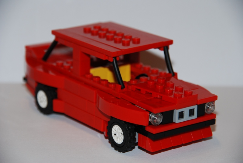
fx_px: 1176
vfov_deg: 7.9
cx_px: 122
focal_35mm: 174
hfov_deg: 11.8
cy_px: 82
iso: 200
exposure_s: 1/60
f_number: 6
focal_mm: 116
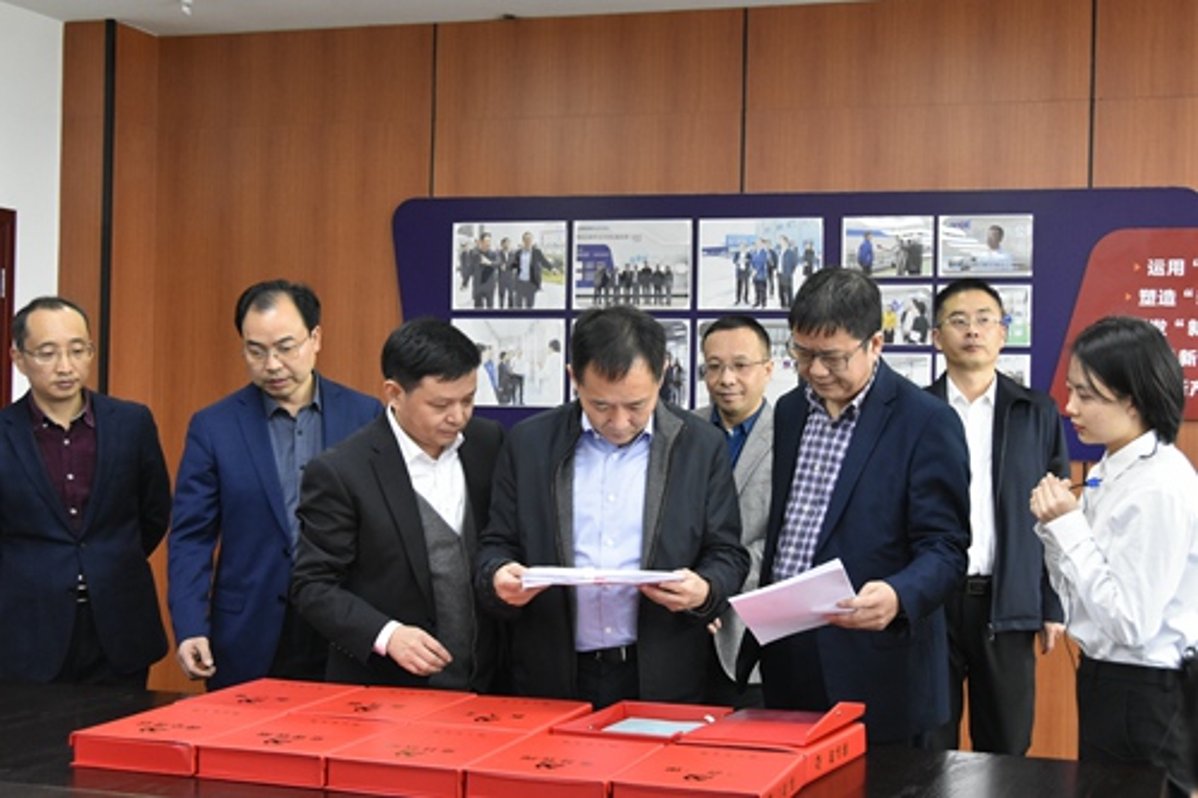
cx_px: 599
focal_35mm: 52
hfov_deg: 37.9
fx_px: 1746
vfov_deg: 25.7
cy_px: 399
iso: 3200
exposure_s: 1/125
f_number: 5.6
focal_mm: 35
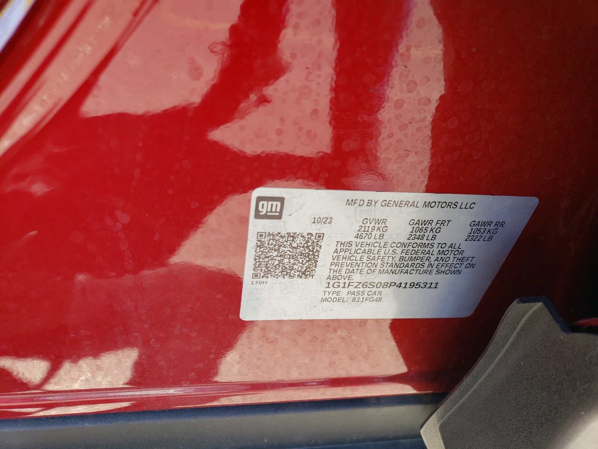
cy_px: 224
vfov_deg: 53.1
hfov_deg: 67.3
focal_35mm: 26
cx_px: 299
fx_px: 449
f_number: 1.5
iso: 50
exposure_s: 1/270
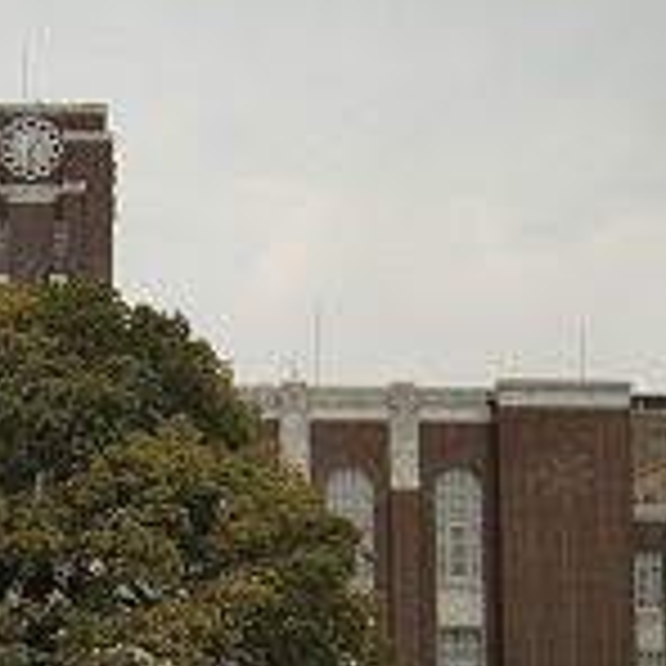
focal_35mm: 81
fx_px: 1763
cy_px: 558
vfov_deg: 21.1
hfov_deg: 21.1
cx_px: 126
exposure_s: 1/400
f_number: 3.6
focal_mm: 6.1
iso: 64
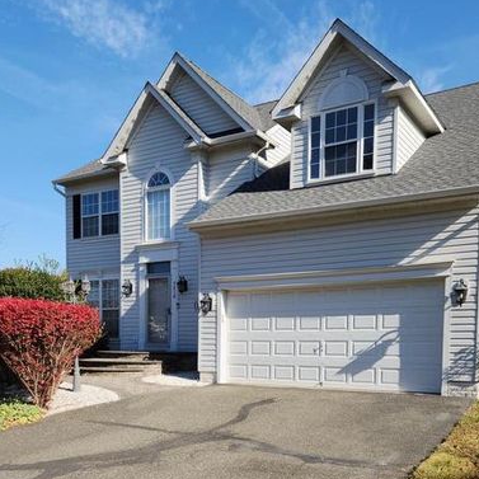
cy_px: 359
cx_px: 254
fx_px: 564
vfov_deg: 44.5
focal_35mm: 36
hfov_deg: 46.0
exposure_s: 1/1225
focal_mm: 5.4
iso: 20
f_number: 1.8
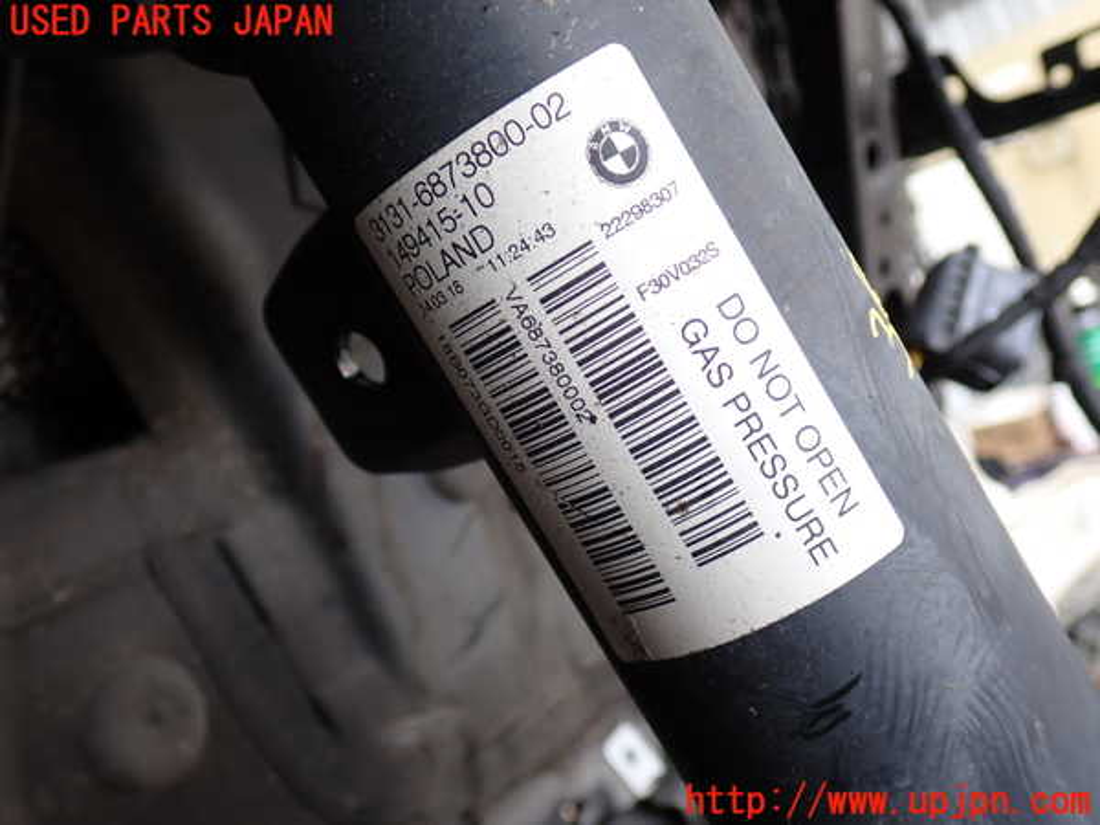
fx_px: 1144
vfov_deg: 39.7
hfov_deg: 51.4
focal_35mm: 36
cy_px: 412
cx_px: 550
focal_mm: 6.37
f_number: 2.5
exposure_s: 1/80
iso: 100
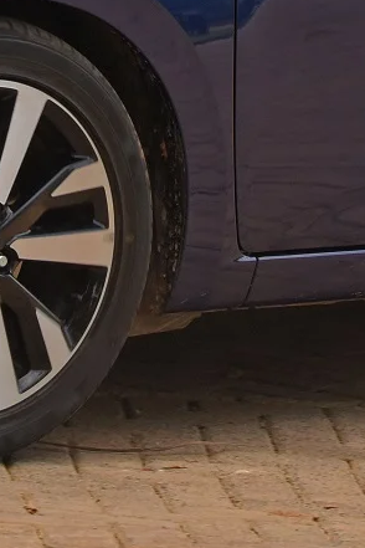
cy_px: -290
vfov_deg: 4.5
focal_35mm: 454
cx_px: 252
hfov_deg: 3.0
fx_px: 6904
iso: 800
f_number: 5.6
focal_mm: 80
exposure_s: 1/800
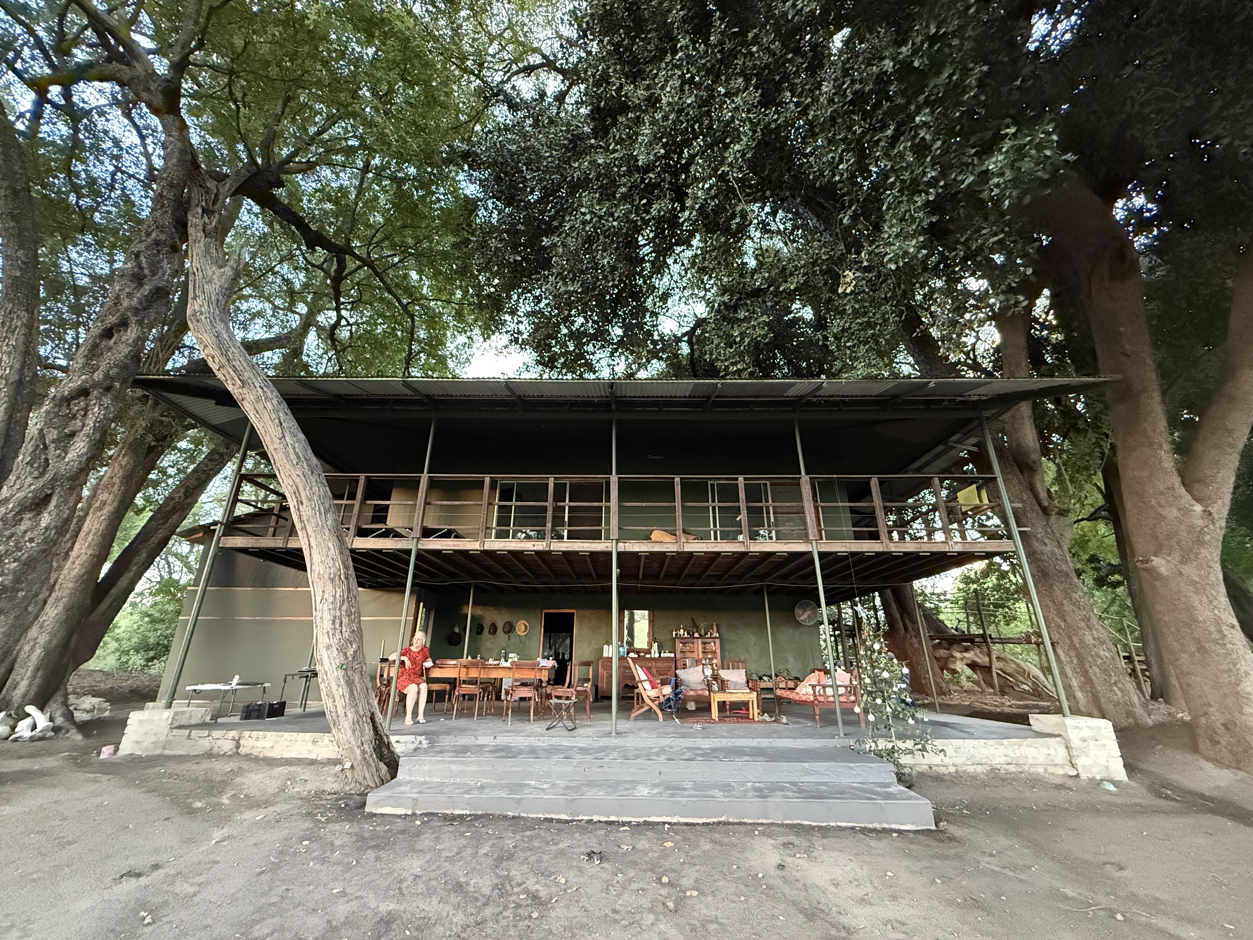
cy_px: 470
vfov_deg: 85.7
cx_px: 626
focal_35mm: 14
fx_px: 507
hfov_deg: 102.1
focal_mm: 2.22
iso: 1250
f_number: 2.2
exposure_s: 1/60
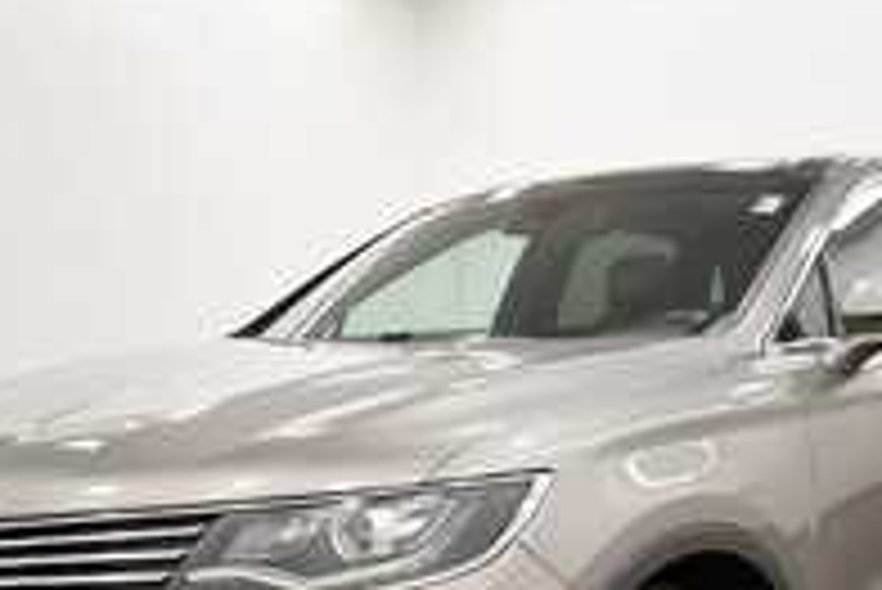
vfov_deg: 23.7
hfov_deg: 36.1
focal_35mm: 55
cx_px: 522
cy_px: 579
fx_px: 1348
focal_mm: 18
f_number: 5.6
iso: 900
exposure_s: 1/125
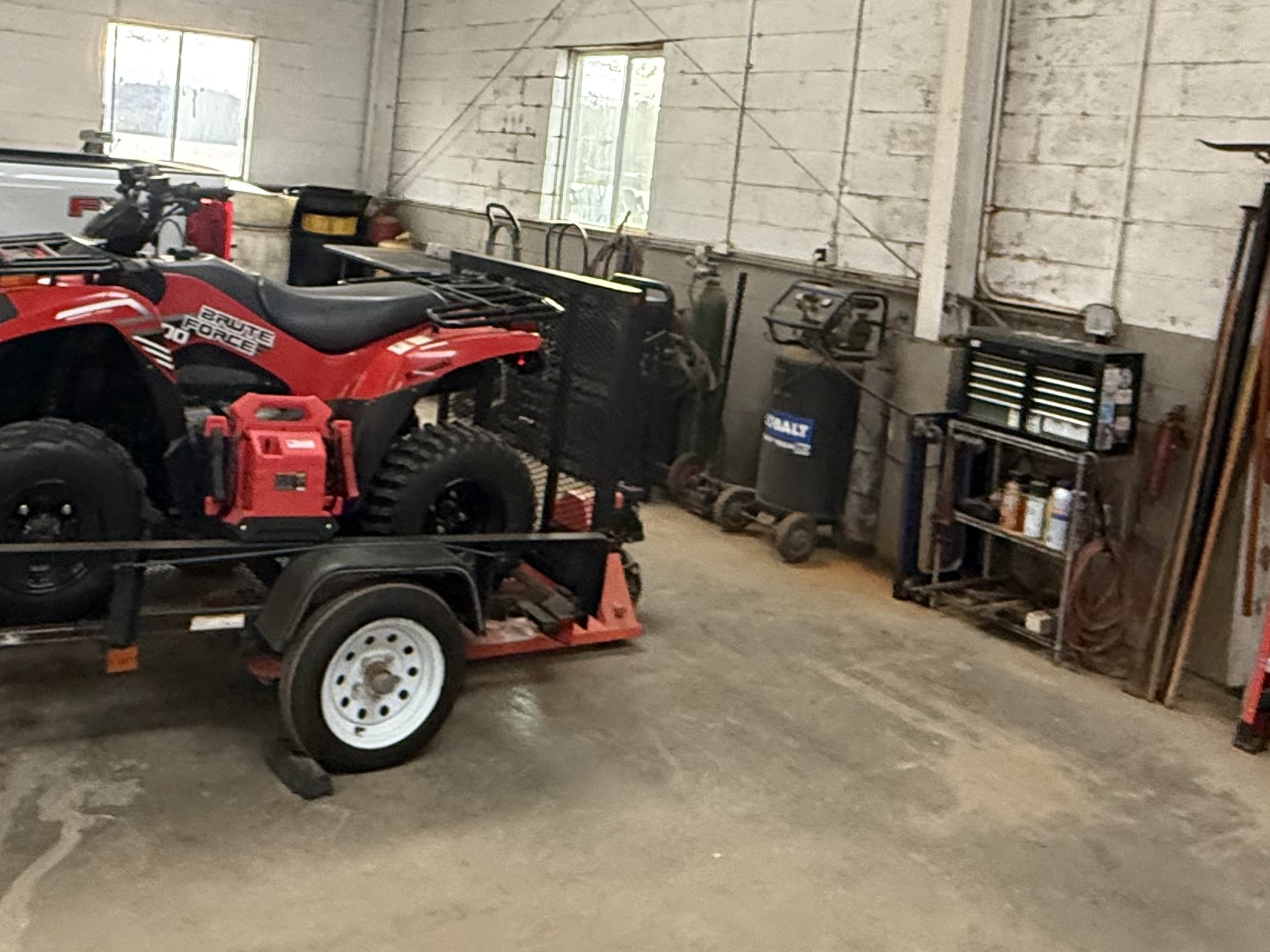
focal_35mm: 34
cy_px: 206
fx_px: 1247
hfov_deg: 53.7
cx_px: 526
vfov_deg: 40.3
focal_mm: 2.22
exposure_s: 1/60
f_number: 2.2
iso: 400
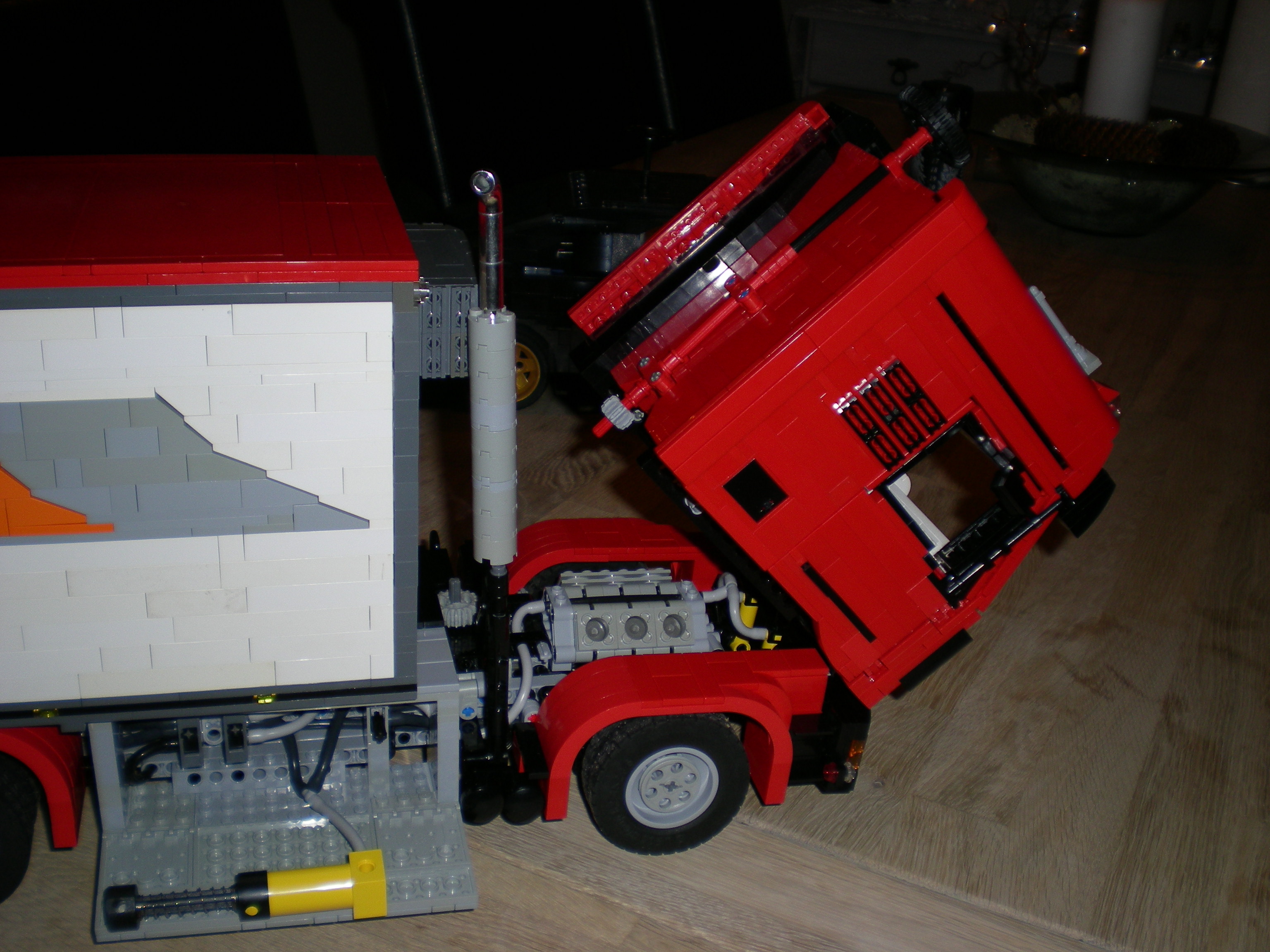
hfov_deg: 49.0
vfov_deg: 37.7
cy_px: 476
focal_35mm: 38
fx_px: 1394
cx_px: 635
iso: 50
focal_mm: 6.3
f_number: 3.1
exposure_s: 1/60
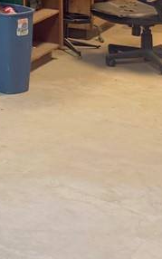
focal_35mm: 91
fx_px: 642
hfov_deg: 10.9
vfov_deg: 20.8
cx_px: -289
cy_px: -74
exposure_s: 1/60
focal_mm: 6.86
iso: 200
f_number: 1.78
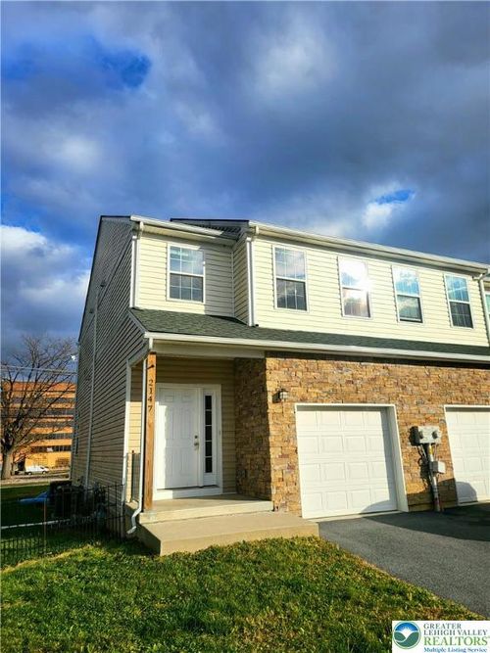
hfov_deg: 56.8
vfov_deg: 71.6
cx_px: 245
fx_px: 453
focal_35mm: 24
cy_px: 326
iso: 40
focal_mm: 5
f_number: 1.8
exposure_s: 1/3333
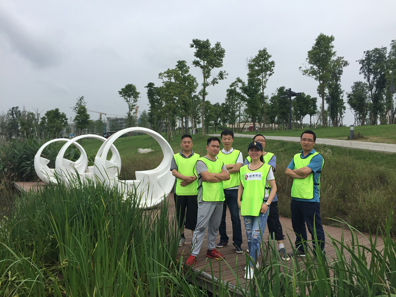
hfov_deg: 61.7
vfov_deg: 48.2
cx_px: 198
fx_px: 332
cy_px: 148
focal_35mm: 29
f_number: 2.2
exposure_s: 1/1799
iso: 32
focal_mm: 4.15
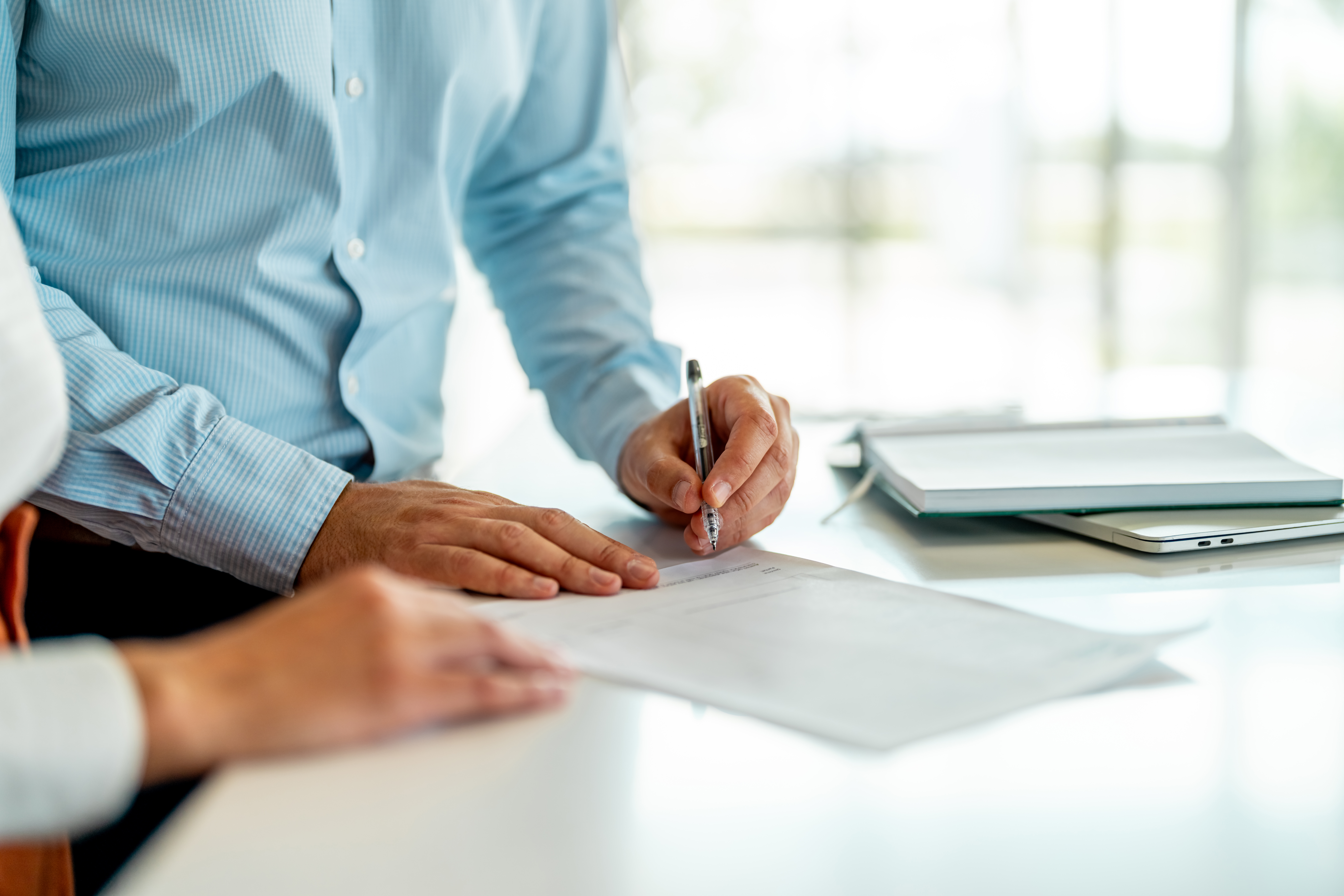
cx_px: 672
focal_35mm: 50
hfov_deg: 39.6
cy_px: 448
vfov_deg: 27.0
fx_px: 1867
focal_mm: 50
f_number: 1.2
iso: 125
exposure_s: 1/800
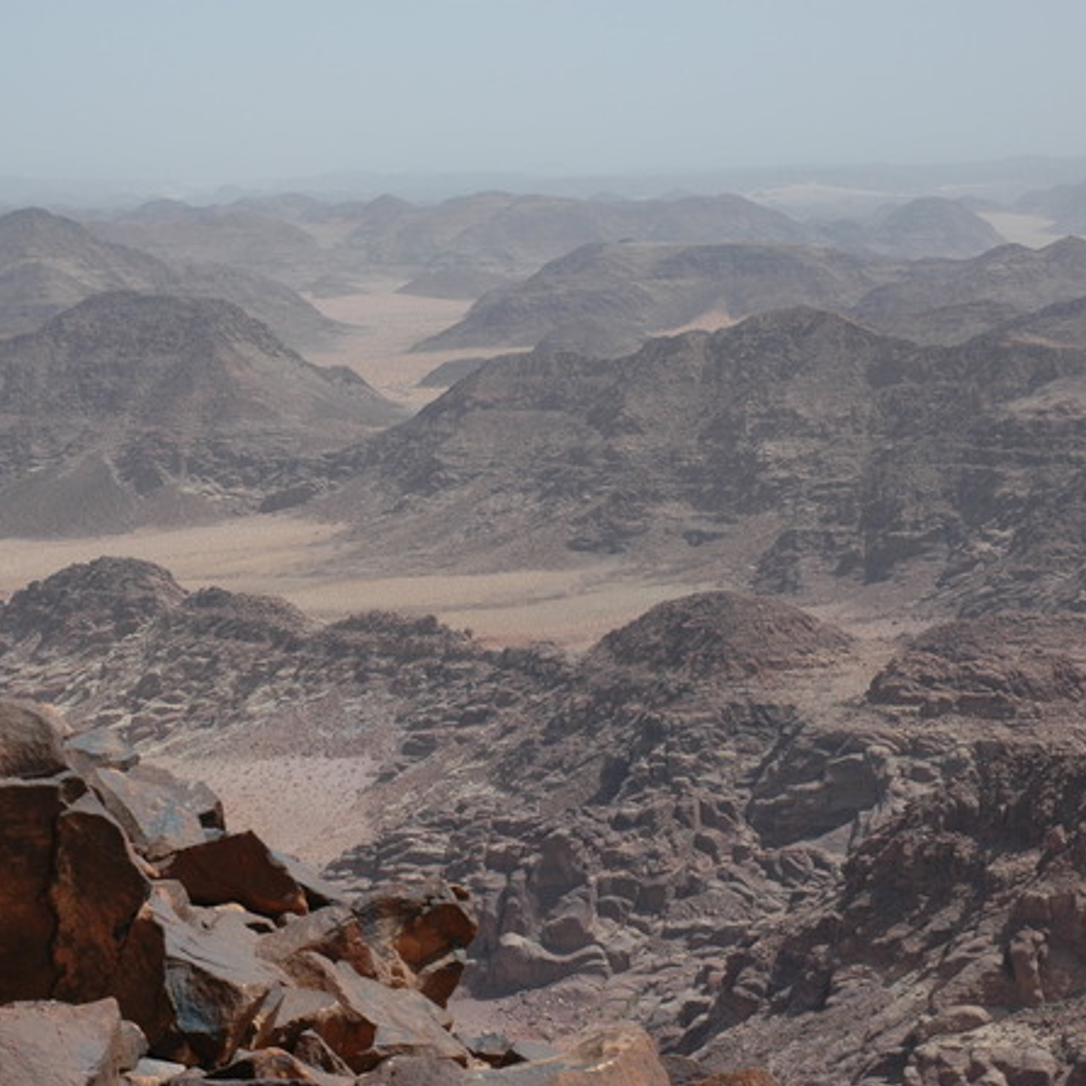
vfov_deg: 22.2
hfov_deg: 22.0
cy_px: 572
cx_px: 272
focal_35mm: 78
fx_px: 2769
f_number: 10
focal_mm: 38
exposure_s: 1/400
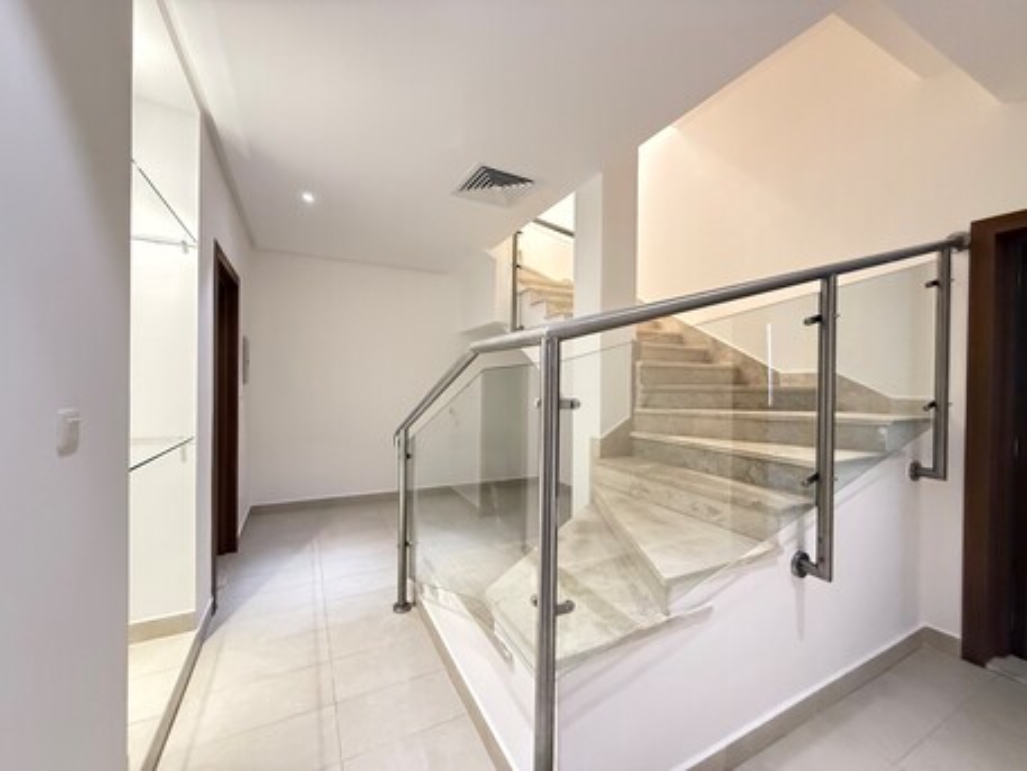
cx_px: 514
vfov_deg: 85.7
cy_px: 386
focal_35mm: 14
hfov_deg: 102.0
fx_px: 415
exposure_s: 1/50
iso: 1000
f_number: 2.2
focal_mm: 2.22
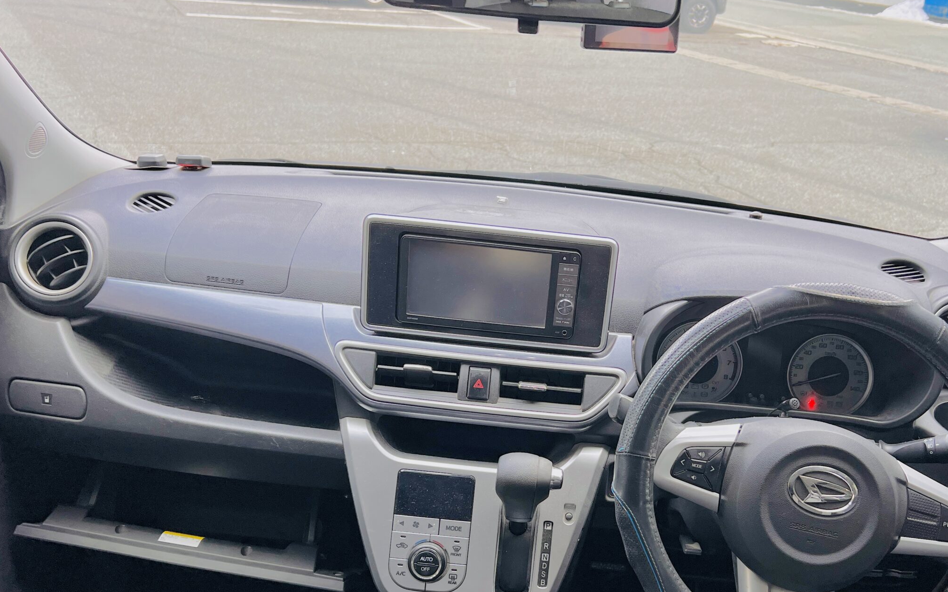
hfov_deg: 55.2
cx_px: 523
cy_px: 416
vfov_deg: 35.7
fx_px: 904
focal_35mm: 35
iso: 40
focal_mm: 5.7
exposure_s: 1/164
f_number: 1.5
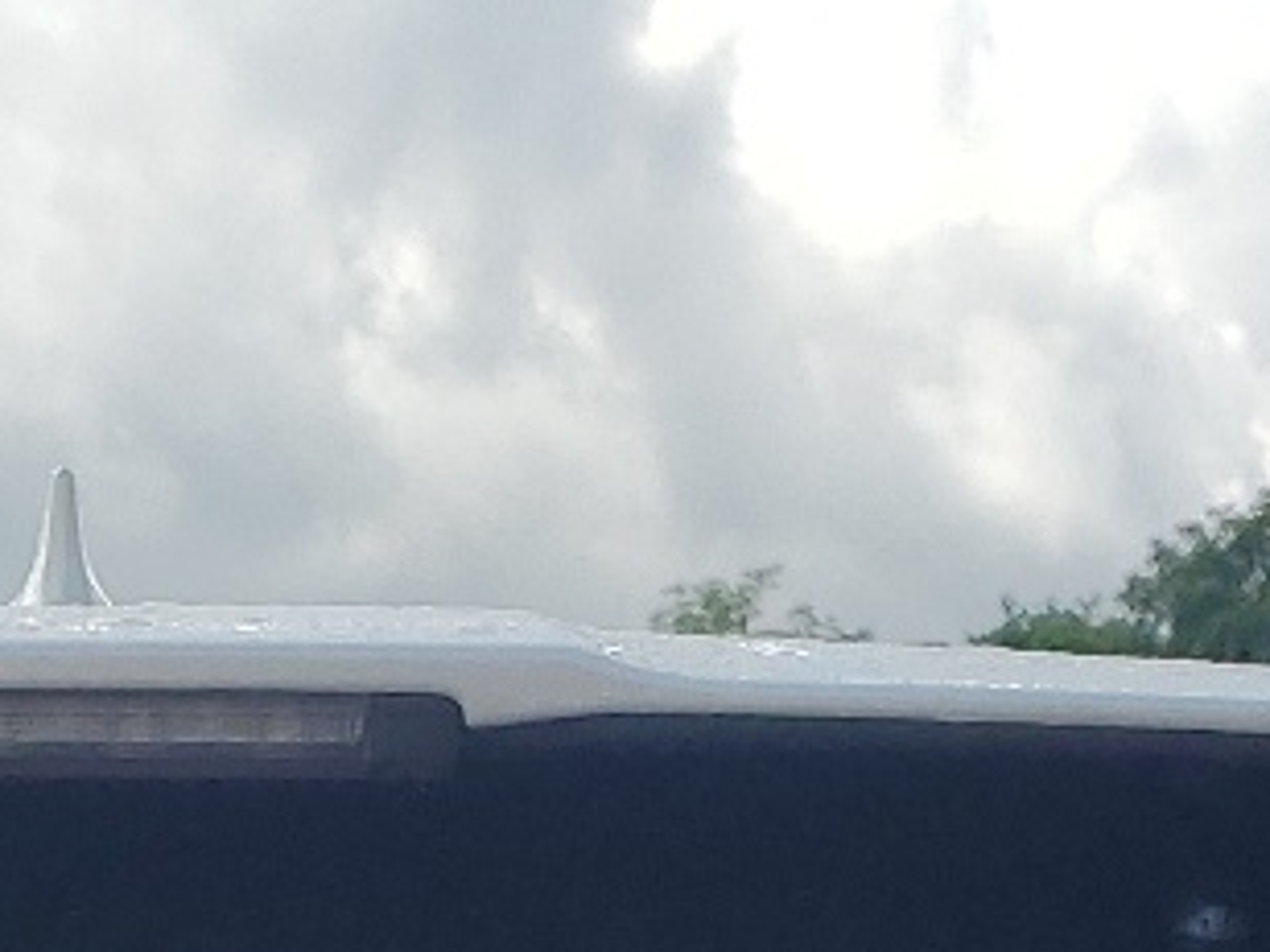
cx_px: 169
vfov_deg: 9.5
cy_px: 2432
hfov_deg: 14.5
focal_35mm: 135
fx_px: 4953
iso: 50
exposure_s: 1/2500
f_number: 1.5
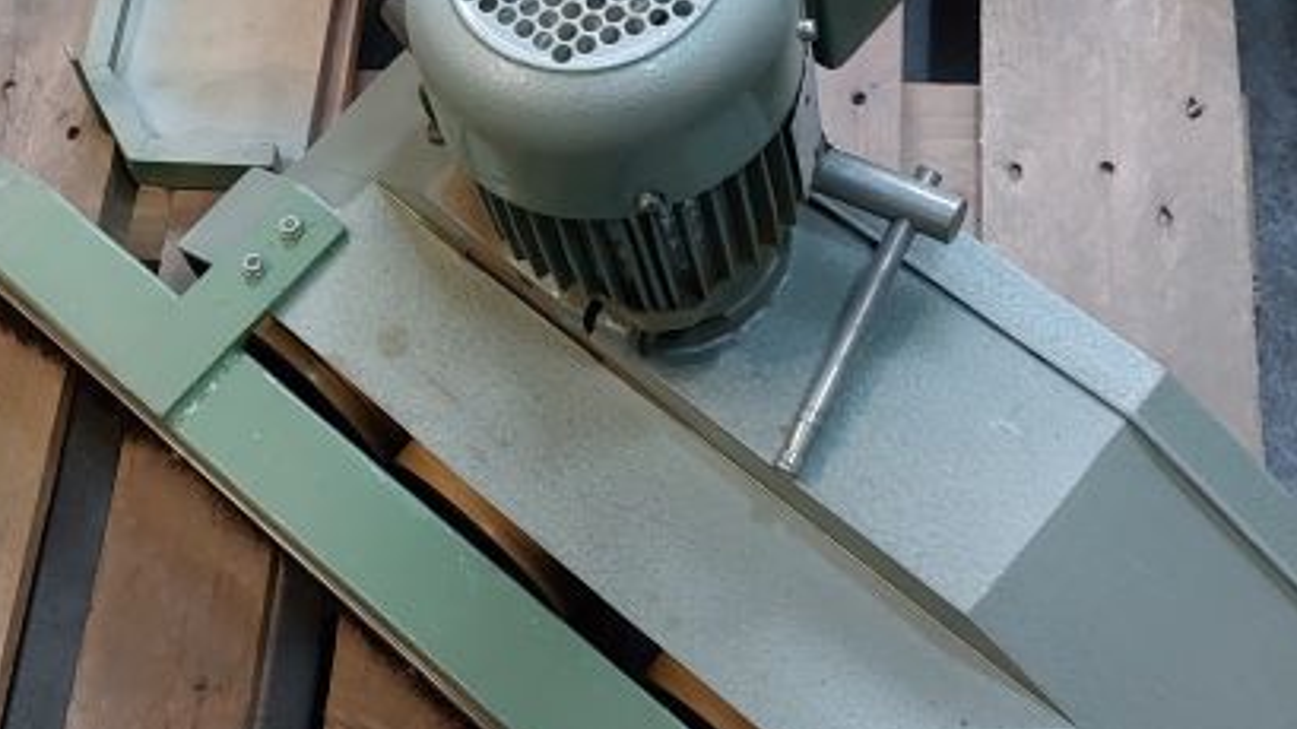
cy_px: 143
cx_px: 382
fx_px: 2442
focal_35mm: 71
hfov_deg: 29.4
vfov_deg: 16.9
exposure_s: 1/50
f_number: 1.8
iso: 500
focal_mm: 5.23
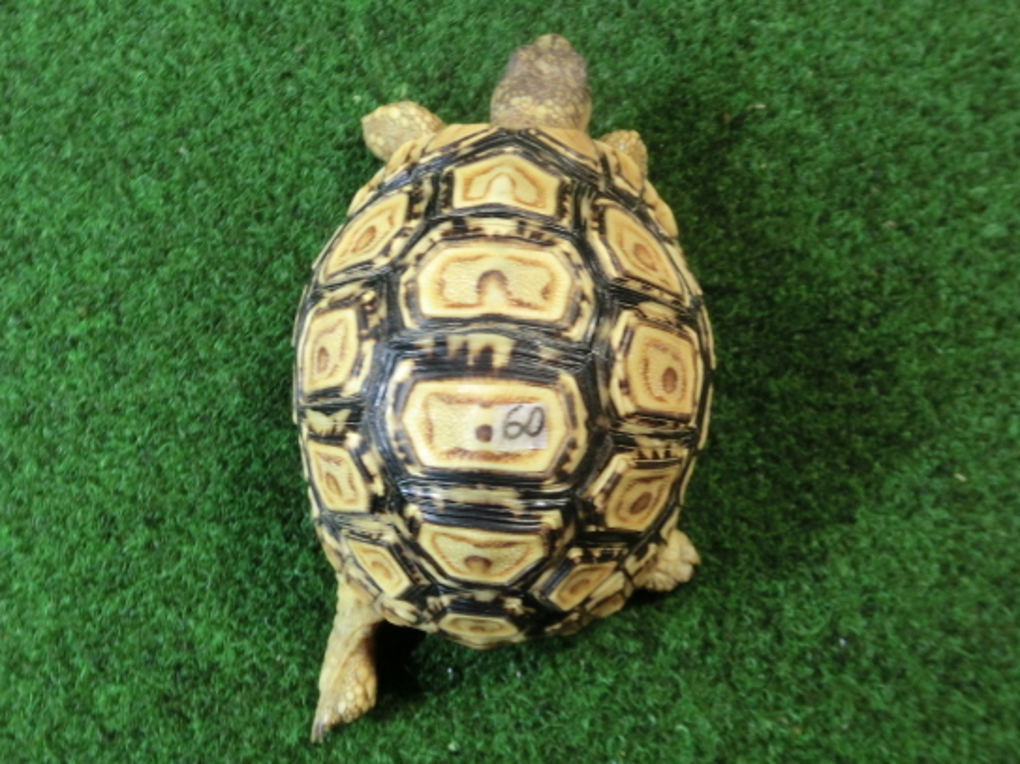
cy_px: 419
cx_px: 515
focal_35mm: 33
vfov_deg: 42.9
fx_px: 972
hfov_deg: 55.4
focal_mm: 5
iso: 320
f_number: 3
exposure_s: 1/60
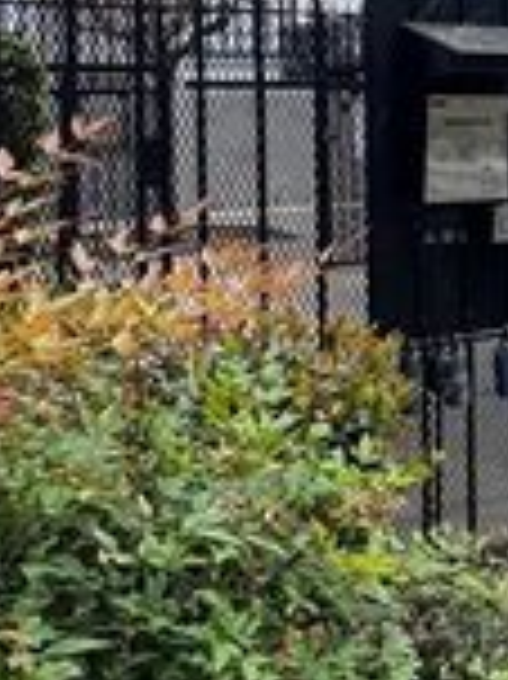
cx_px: 886
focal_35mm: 62
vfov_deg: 30.4
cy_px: 124
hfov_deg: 18.8
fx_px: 1215
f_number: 2.2
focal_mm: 2.22
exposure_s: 1/1034
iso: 40
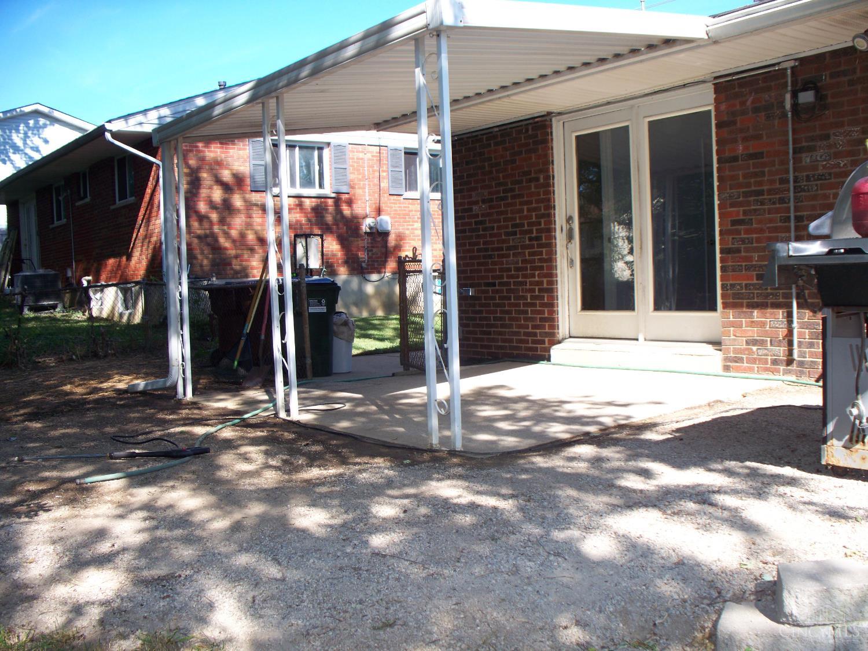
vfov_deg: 40.7
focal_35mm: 35
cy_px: 326
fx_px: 878
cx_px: 434
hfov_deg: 52.6
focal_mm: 7.54
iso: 80
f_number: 2.8
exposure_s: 1/320
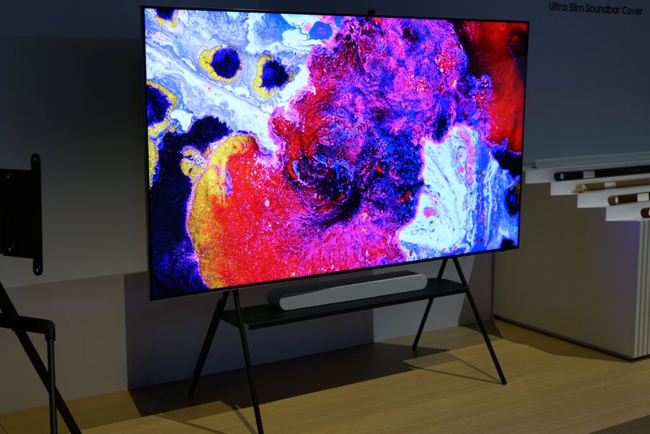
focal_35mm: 50
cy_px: 217
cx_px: 325
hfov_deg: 39.6
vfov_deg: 27.0
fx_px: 903
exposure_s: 1/60
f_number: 4
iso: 320
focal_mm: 50
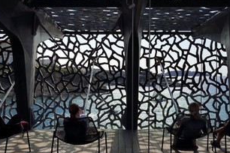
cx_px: 123
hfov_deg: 41.1
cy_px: 86
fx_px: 307
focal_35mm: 48
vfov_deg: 28.1
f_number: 16
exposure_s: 1/250
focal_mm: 35
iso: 200
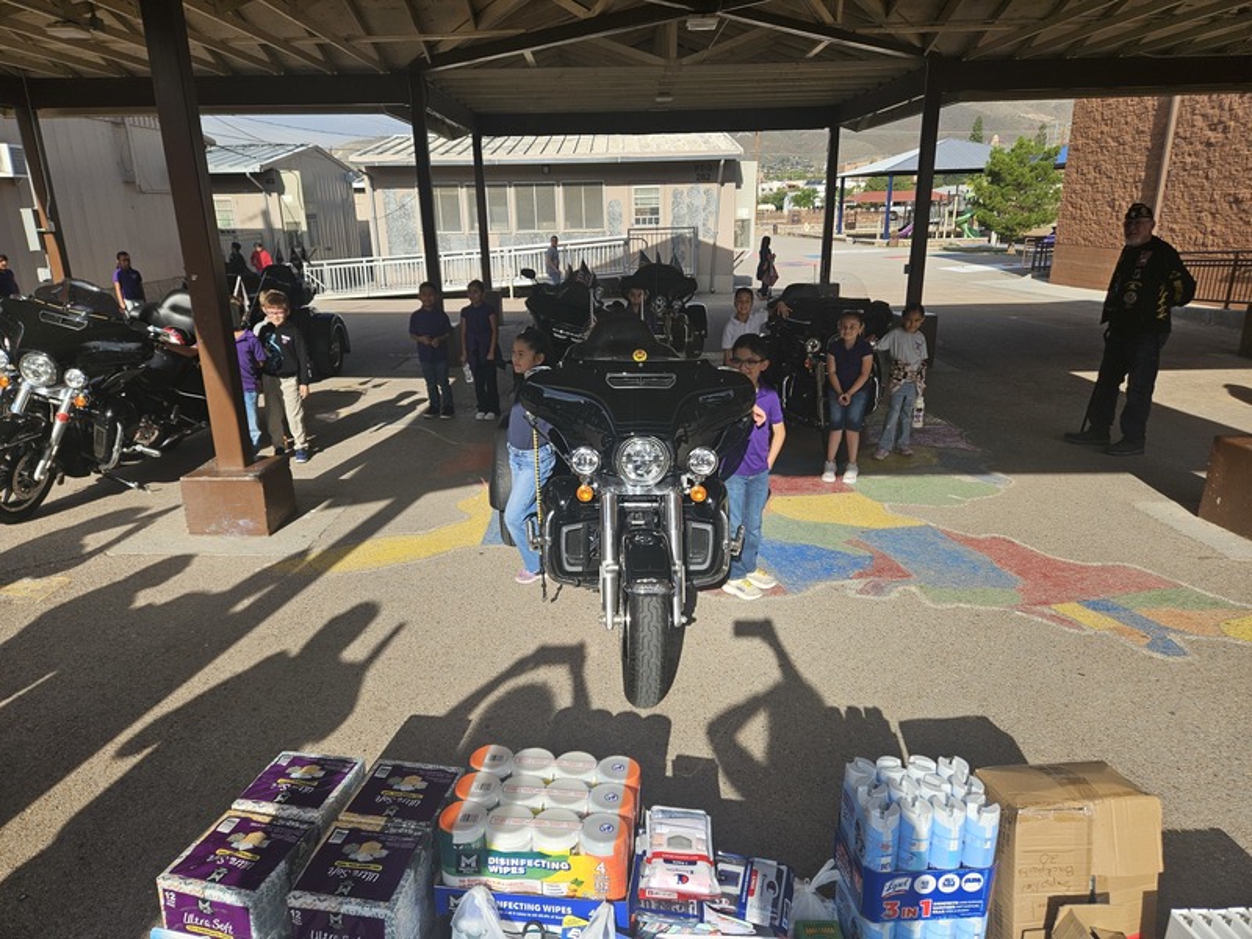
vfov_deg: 58.9
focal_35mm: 23
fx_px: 832
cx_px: 626
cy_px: 470
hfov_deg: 73.9
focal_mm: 5.4
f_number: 1.8
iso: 25
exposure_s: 1/1563
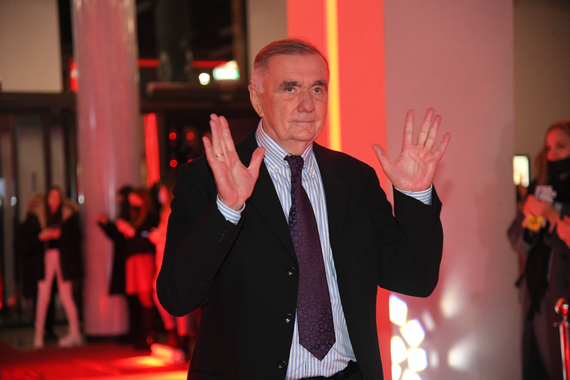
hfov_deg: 23.6
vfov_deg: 15.9
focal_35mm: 86
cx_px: 285
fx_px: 1362
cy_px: 190
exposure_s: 1/160
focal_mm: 86
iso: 3200
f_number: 4
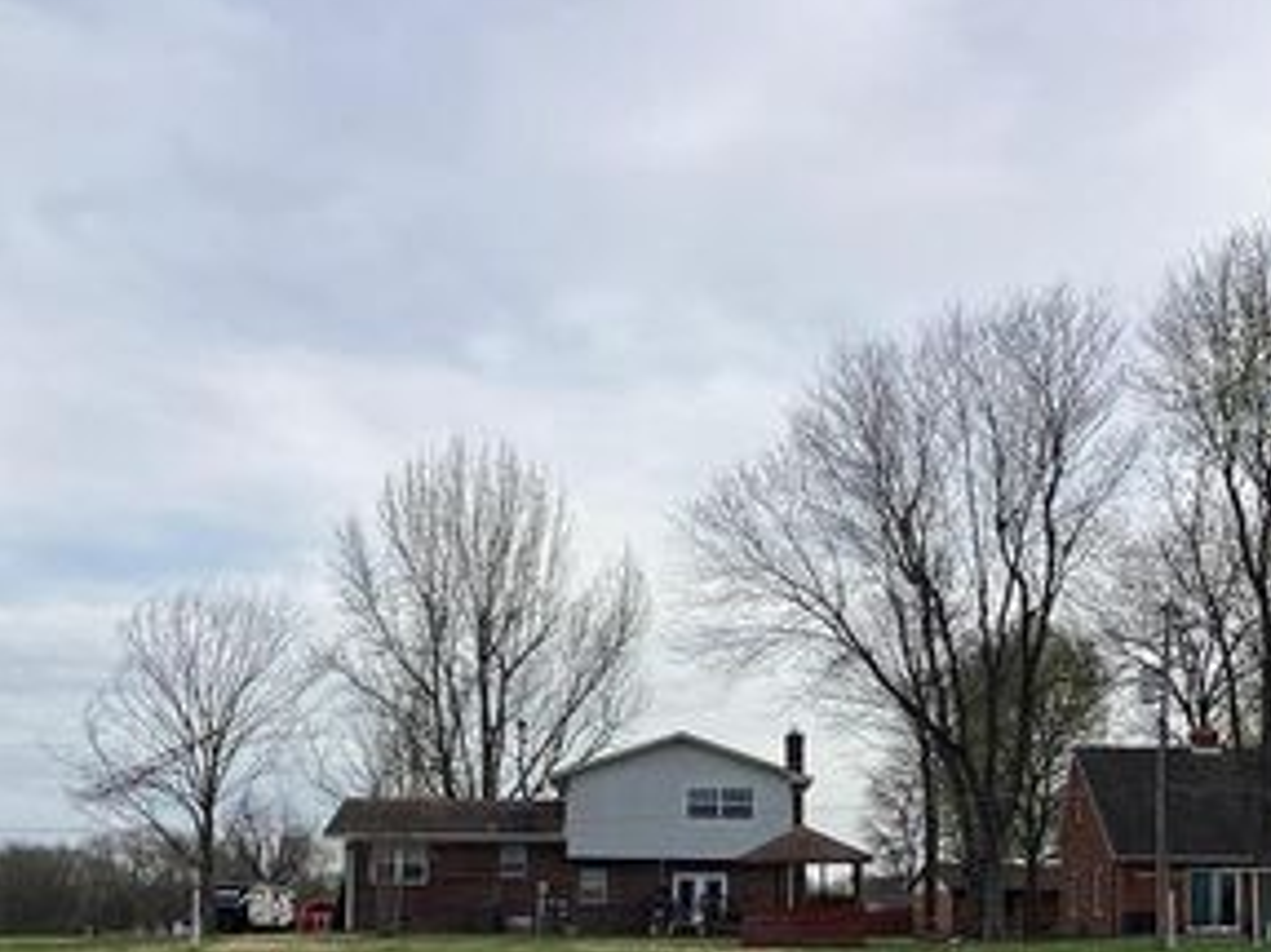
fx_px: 1982
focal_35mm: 54
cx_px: 740
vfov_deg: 26.4
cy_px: 795
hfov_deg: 35.5
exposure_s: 1/1045
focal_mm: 3.3
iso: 25
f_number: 2.4
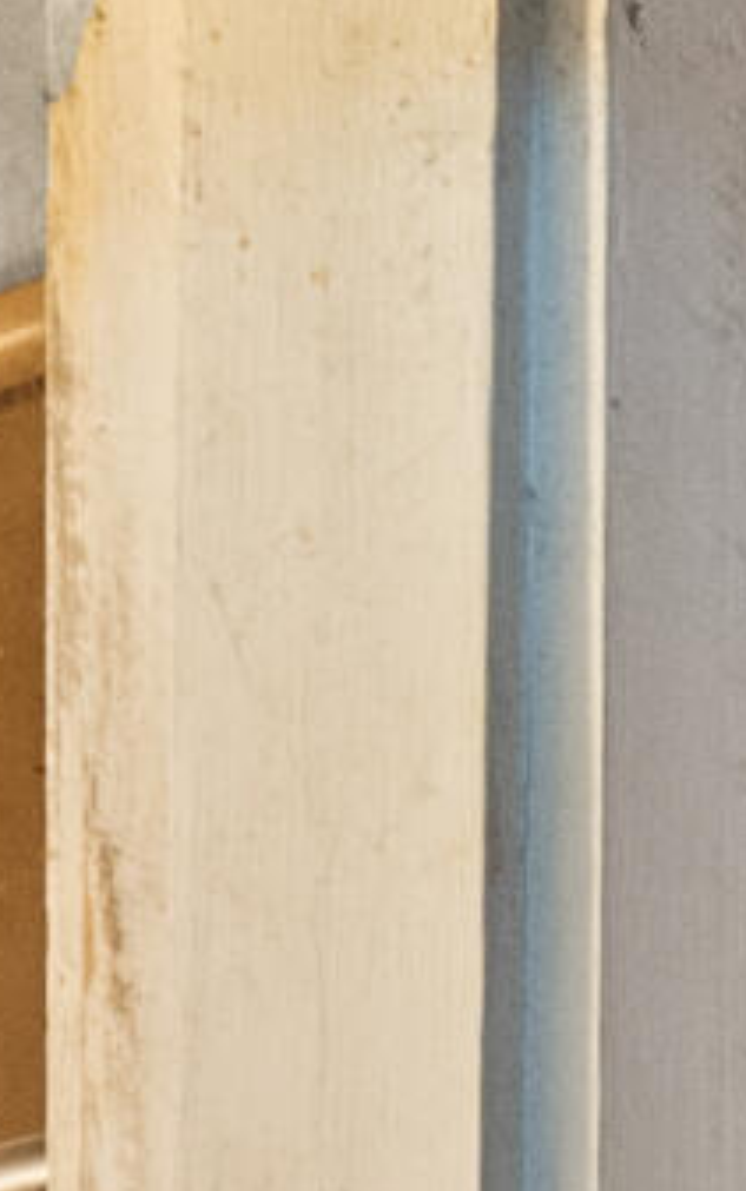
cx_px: 1715
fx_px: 4711
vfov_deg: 10.7
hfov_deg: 8.4
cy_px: 3410
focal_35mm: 145
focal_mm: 16
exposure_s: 1/6
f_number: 8
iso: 640
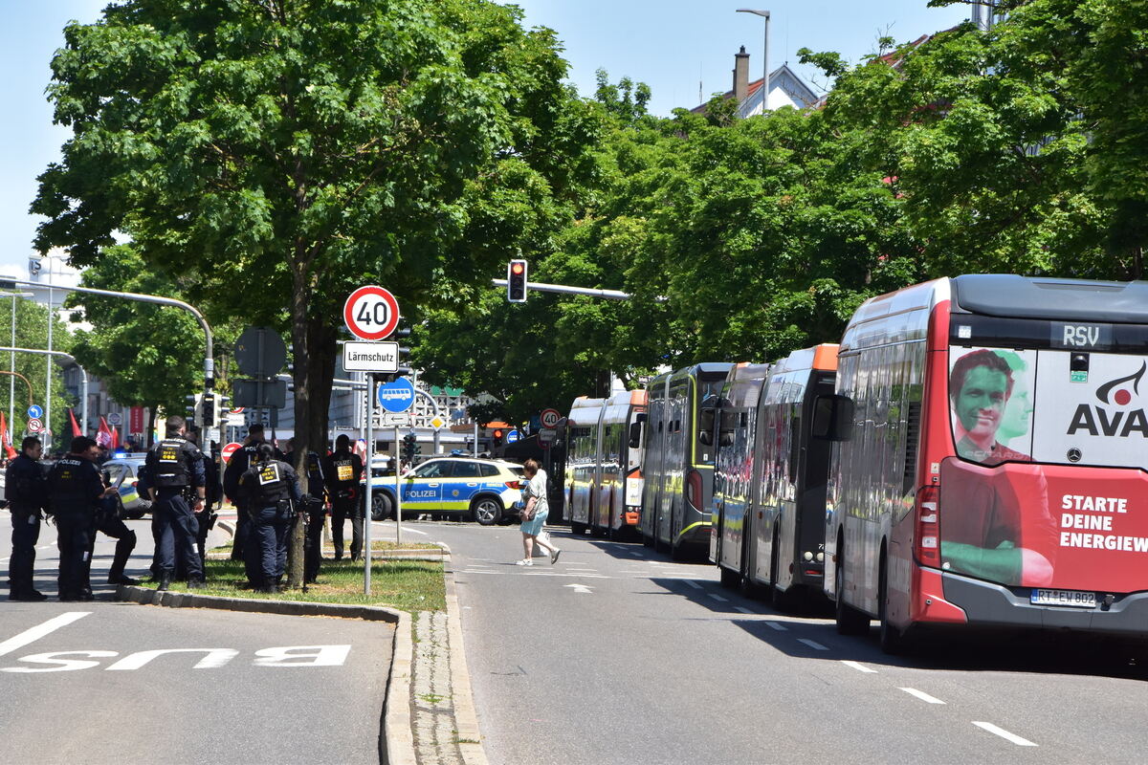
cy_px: 382
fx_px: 5740
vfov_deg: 7.6
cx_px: 574
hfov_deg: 11.4
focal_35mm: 180
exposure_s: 1/250
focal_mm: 120
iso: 500
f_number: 14
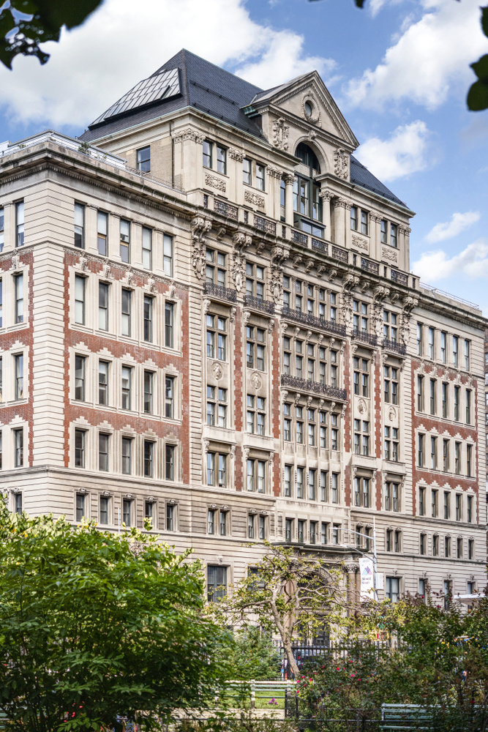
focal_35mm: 60
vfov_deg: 33.4
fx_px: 1219
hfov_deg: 22.6
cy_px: 366
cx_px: 244
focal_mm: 60
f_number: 5
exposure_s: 1/2500
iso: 250
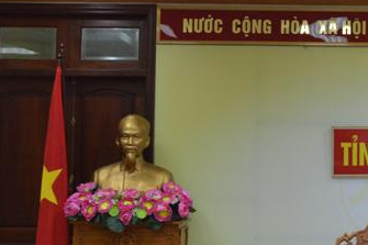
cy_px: 81
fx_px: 1032
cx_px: 454
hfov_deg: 19.0
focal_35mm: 101
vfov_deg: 13.5
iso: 800
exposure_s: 1/50
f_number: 5.6
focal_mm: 22
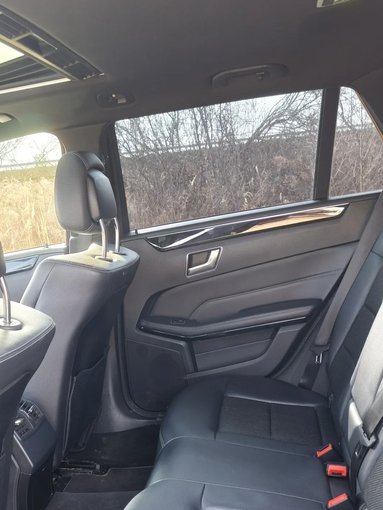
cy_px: 417
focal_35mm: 41
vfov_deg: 43.4
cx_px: 196
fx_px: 605
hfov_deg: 35.1
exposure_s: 1/120
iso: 320
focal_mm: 5.35
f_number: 1.7
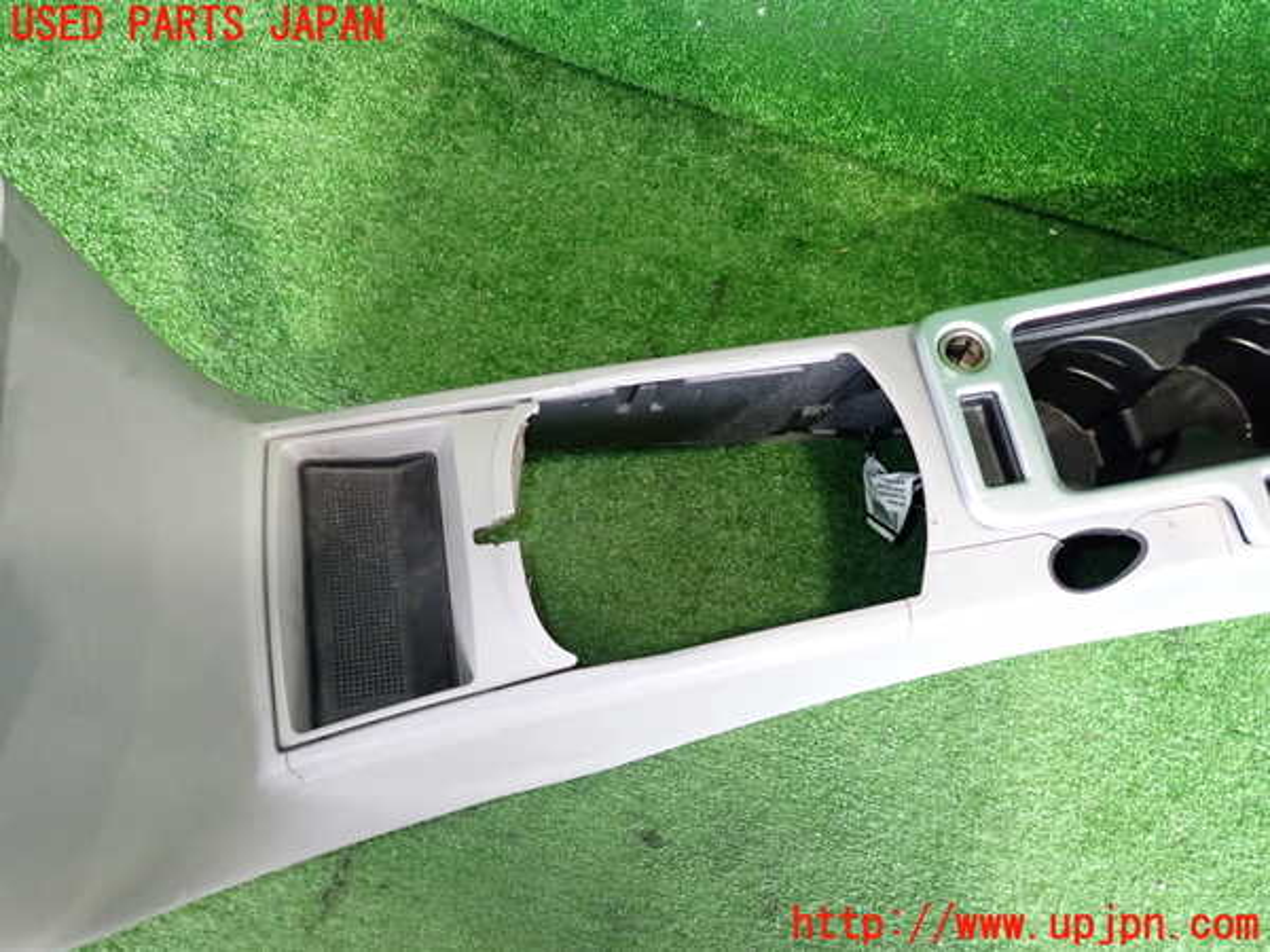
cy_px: 476
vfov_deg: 54.9
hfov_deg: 69.4
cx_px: 635
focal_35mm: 25
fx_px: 917
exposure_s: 1/30
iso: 400
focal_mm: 4.5
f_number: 2
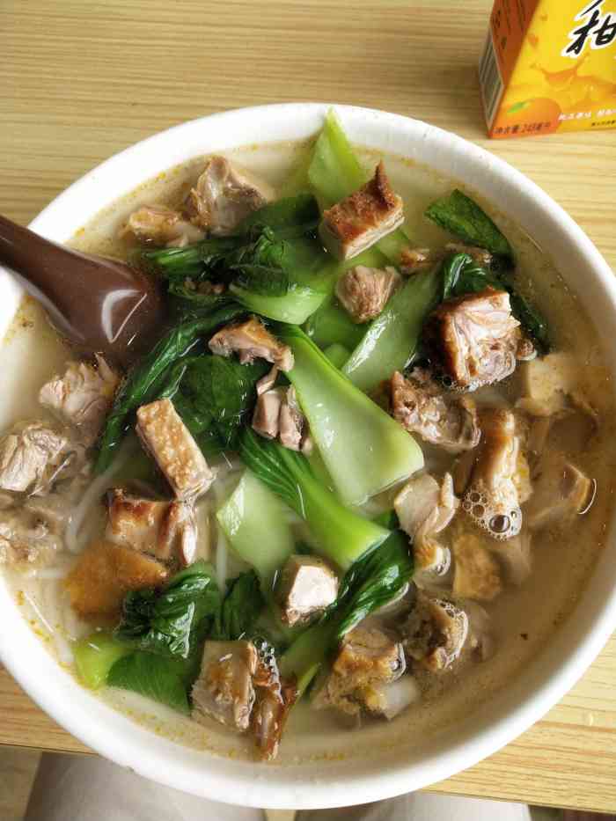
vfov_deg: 60.0
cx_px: 308
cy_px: 410
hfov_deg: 46.8
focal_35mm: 30
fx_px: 712
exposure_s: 1/175
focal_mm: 3.95
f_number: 1.8
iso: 65
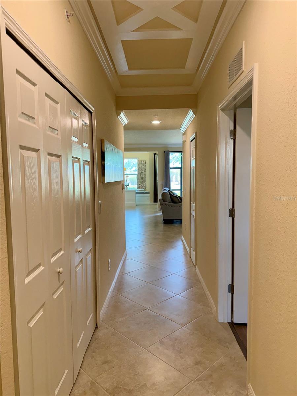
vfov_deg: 71.6
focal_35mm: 24
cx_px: 148
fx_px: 275
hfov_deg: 56.8
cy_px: 198
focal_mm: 6.76
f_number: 1.78
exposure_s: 1/120
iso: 200
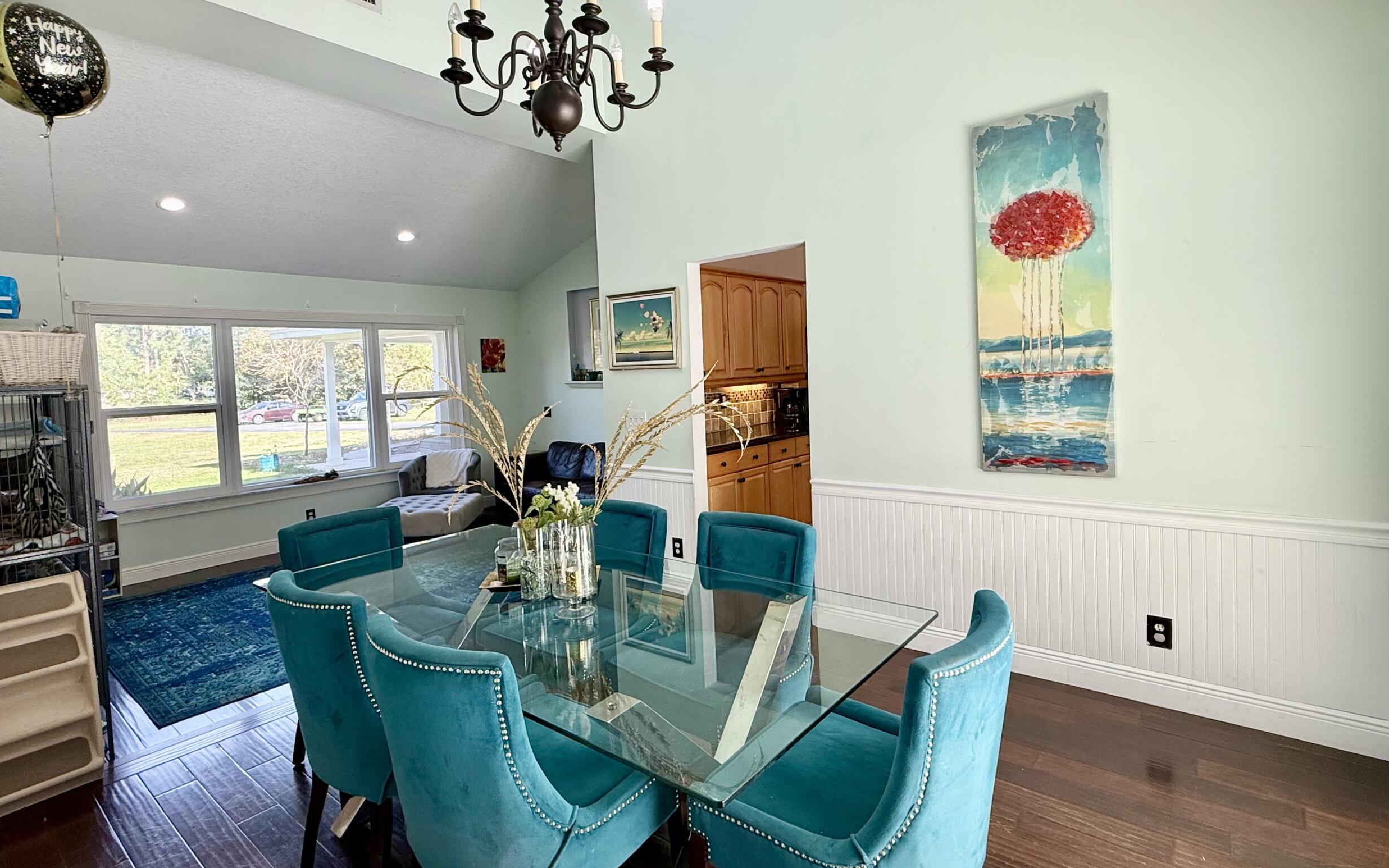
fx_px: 681
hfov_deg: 91.1
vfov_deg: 64.9
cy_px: 397
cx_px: 691
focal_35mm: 18
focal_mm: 2.22
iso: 80
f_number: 2.2
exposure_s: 1/120
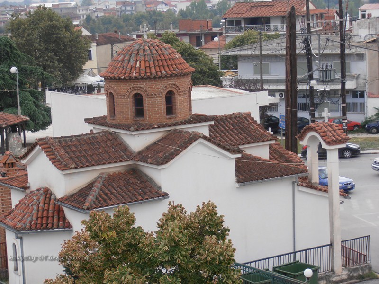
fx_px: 1215
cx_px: 190
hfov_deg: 17.7
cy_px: 142
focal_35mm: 111
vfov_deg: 13.3
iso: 80
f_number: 5.5
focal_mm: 19.64
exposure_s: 1/250
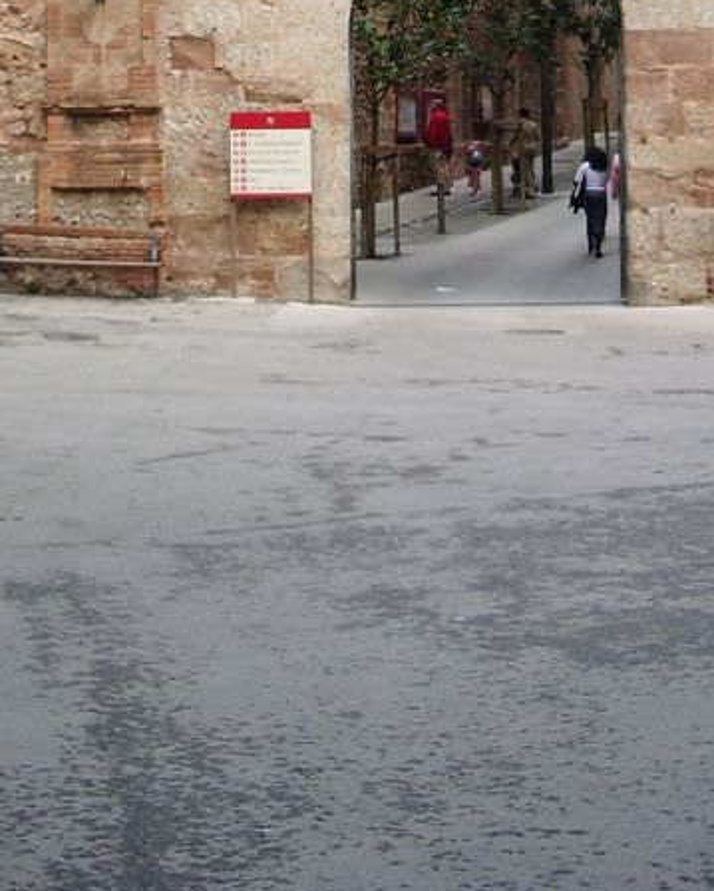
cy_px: -84
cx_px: 334
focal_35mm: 78
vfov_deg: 23.0
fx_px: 2058
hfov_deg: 19.7
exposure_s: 1/80
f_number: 2.6
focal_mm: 5.8
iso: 50
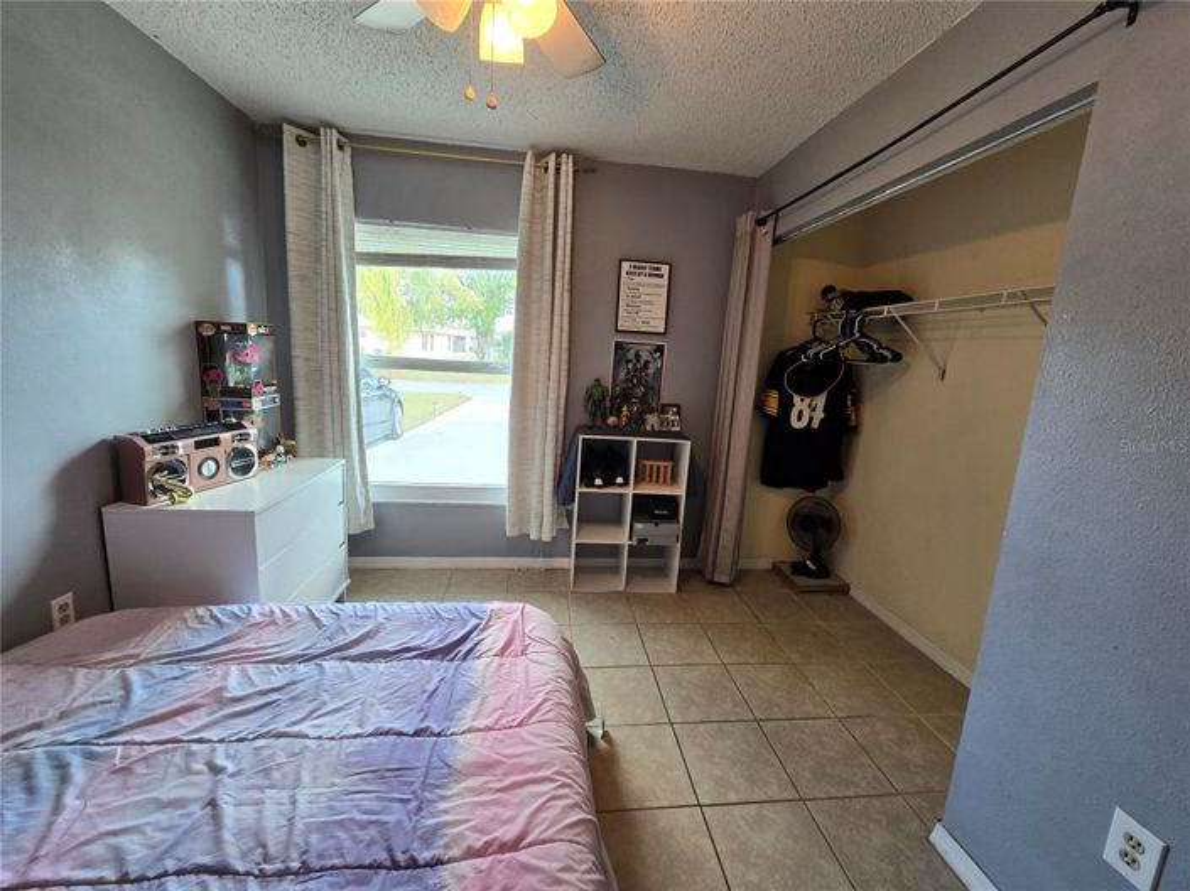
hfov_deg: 106.2
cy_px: 446
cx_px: 595
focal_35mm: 13
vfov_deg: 89.9
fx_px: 447
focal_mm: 2.2
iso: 160
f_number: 2.2
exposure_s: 1/60
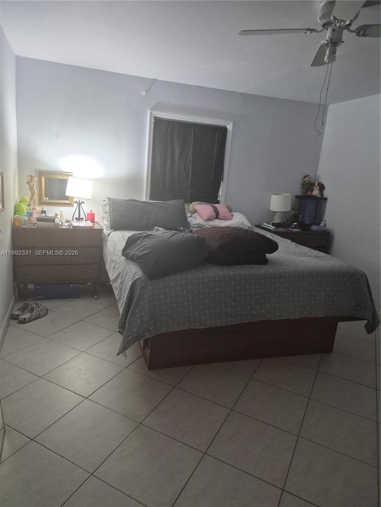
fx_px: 338
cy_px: 254
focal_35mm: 23
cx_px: 190
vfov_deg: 73.9
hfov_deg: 58.9
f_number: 1.8
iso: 800
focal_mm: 5.4
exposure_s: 1/120
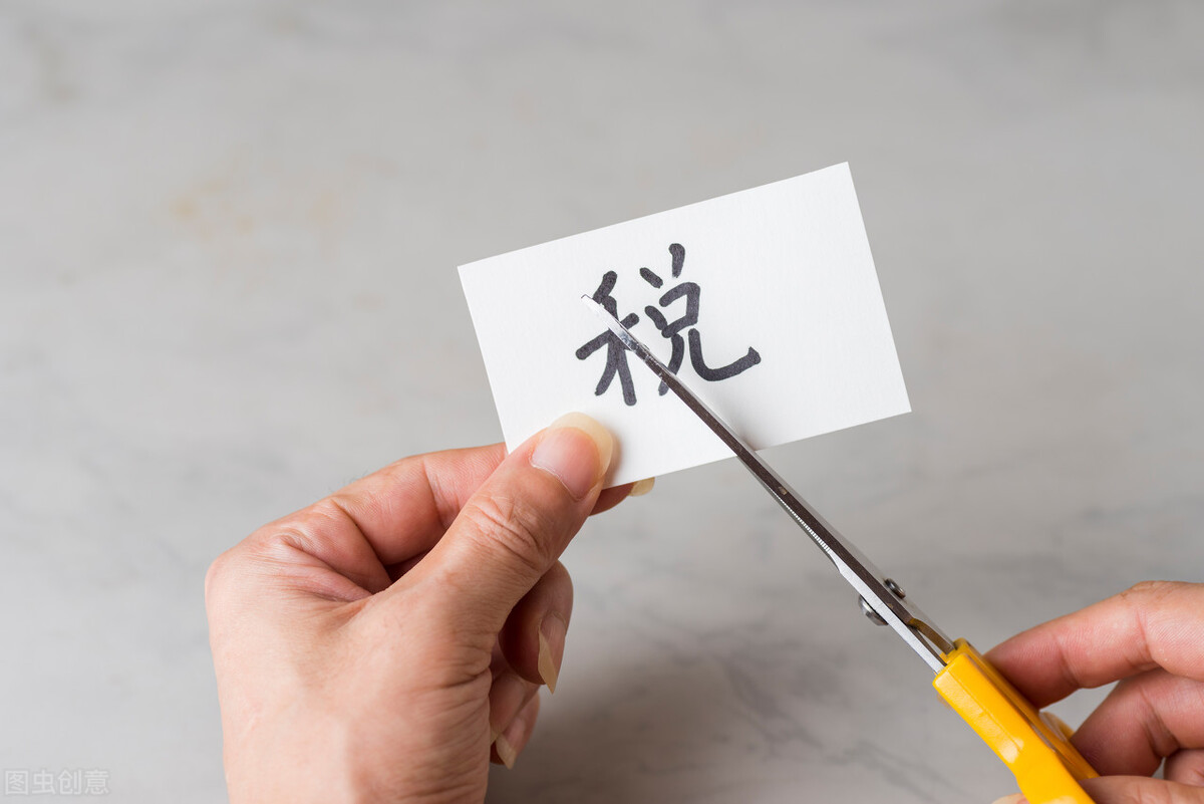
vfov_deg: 15.2
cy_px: 402
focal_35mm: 90
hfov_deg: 22.6
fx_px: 3011
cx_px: 602
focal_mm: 90
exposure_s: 1/125
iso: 100
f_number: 7.1
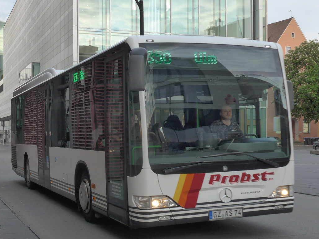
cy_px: 129
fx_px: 525
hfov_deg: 33.8
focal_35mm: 57
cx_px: 147
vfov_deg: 25.7
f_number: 3.2
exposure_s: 1/200
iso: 160
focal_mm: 10.1
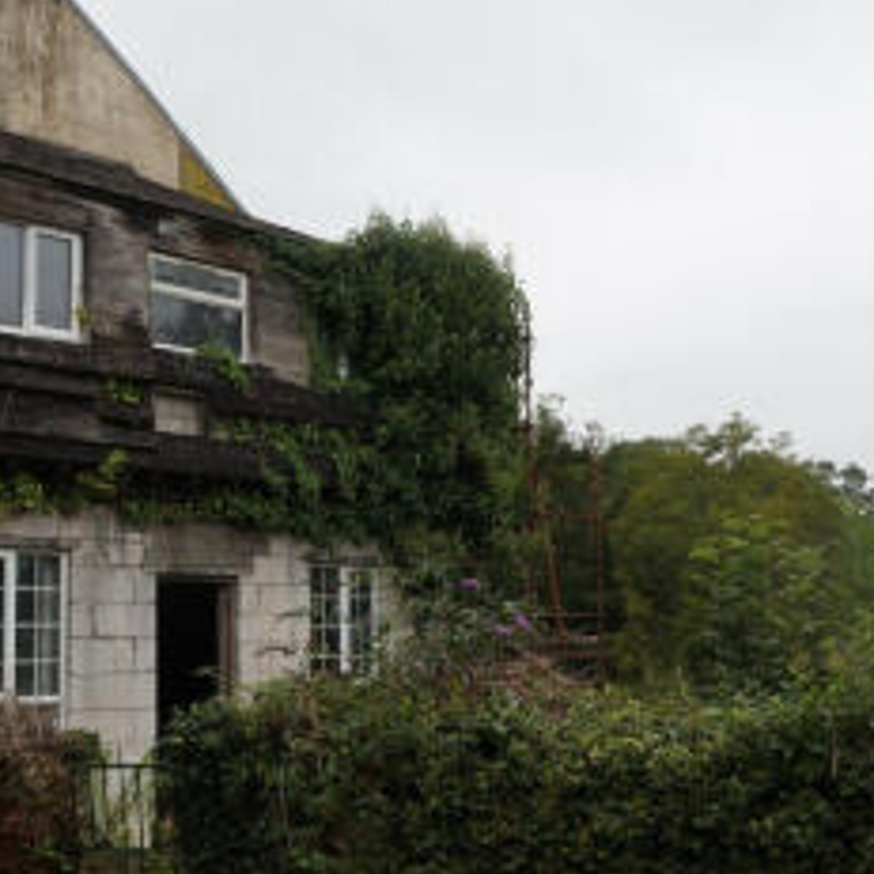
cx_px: 439
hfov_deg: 34.1
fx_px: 1425
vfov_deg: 34.1
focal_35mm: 50
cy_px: 418
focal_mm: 19
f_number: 9
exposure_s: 1/100
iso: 100
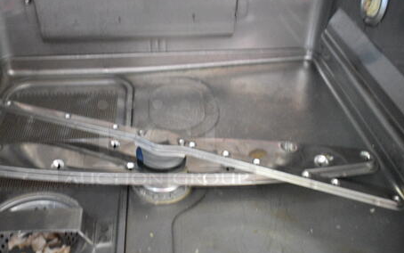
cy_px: 141
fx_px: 407
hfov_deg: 52.3
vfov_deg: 34.4
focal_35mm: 37
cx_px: 158
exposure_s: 1/30
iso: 7200
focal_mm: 18
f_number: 3.5
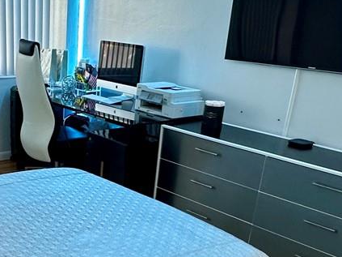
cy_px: 258
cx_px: 65
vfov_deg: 26.1
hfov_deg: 35.0
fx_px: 523
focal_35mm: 53
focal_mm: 2.22
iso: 160
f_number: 2.2
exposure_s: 1/60
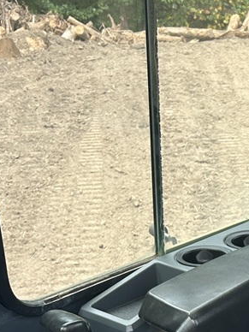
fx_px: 777
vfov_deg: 21.9
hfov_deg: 16.6
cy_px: 421
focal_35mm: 81
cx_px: 369
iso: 40
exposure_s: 1/228
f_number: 1.5
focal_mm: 5.7
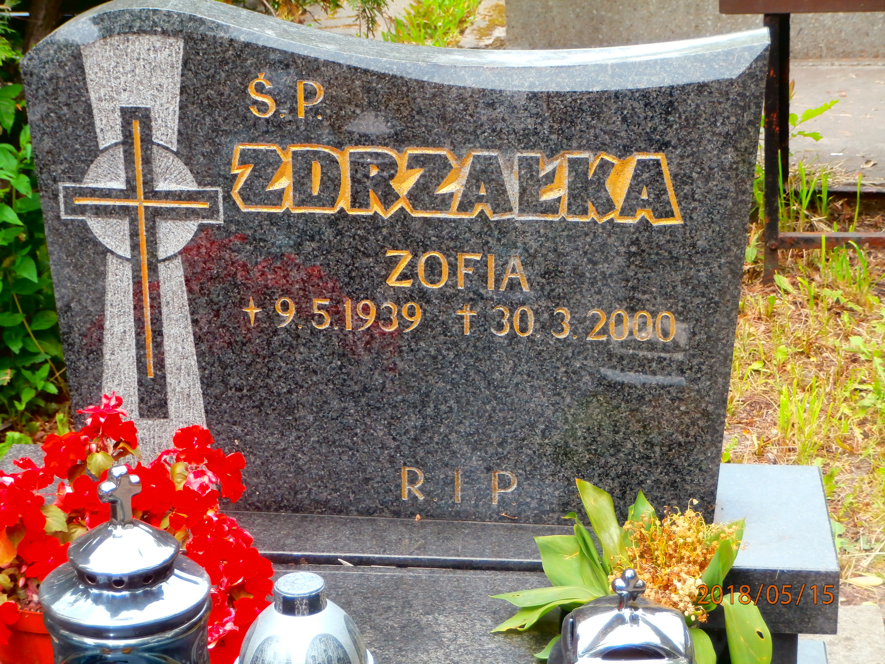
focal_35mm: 86
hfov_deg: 22.8
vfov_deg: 17.2
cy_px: 332
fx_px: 2199
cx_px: 442
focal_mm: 15.16
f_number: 5
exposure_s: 1/100
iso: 125
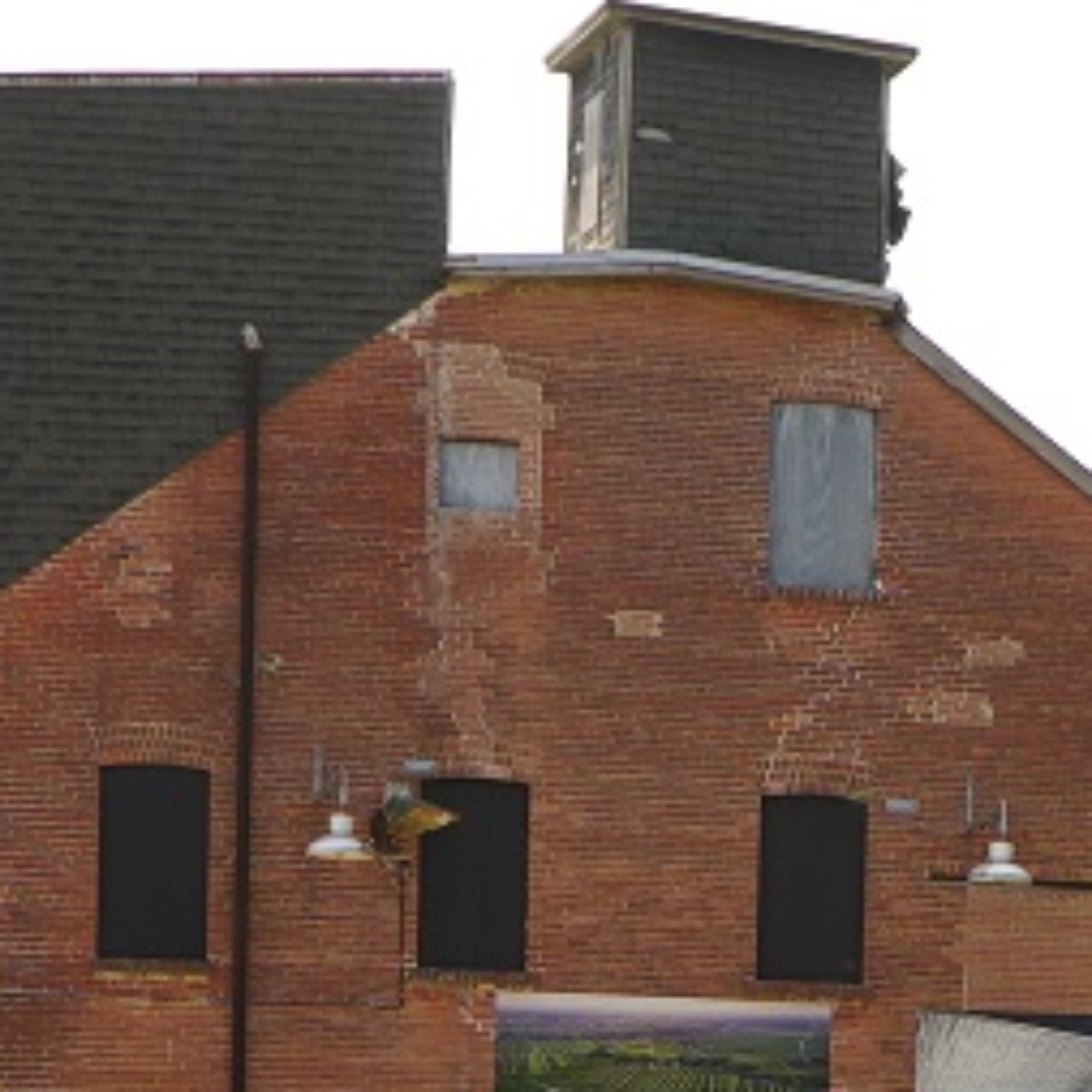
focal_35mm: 233
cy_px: 1152
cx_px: 2201
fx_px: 8316
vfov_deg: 7.5
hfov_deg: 7.2
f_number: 8
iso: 200
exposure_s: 1/250
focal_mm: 58
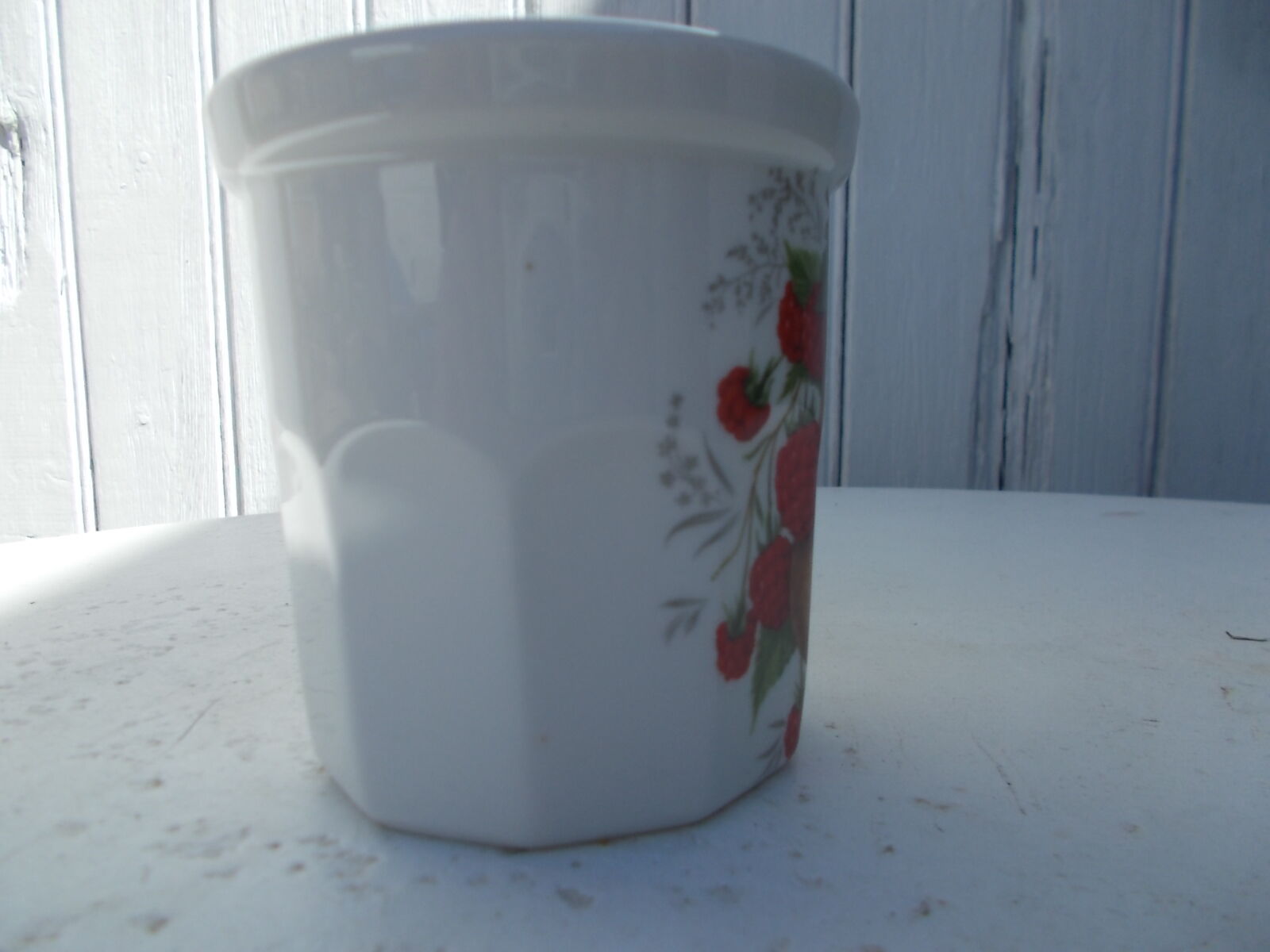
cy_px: 476
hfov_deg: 67.3
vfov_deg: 53.1
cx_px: 635
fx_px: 954
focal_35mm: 26
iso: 80
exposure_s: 1/160
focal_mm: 4.6
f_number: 8
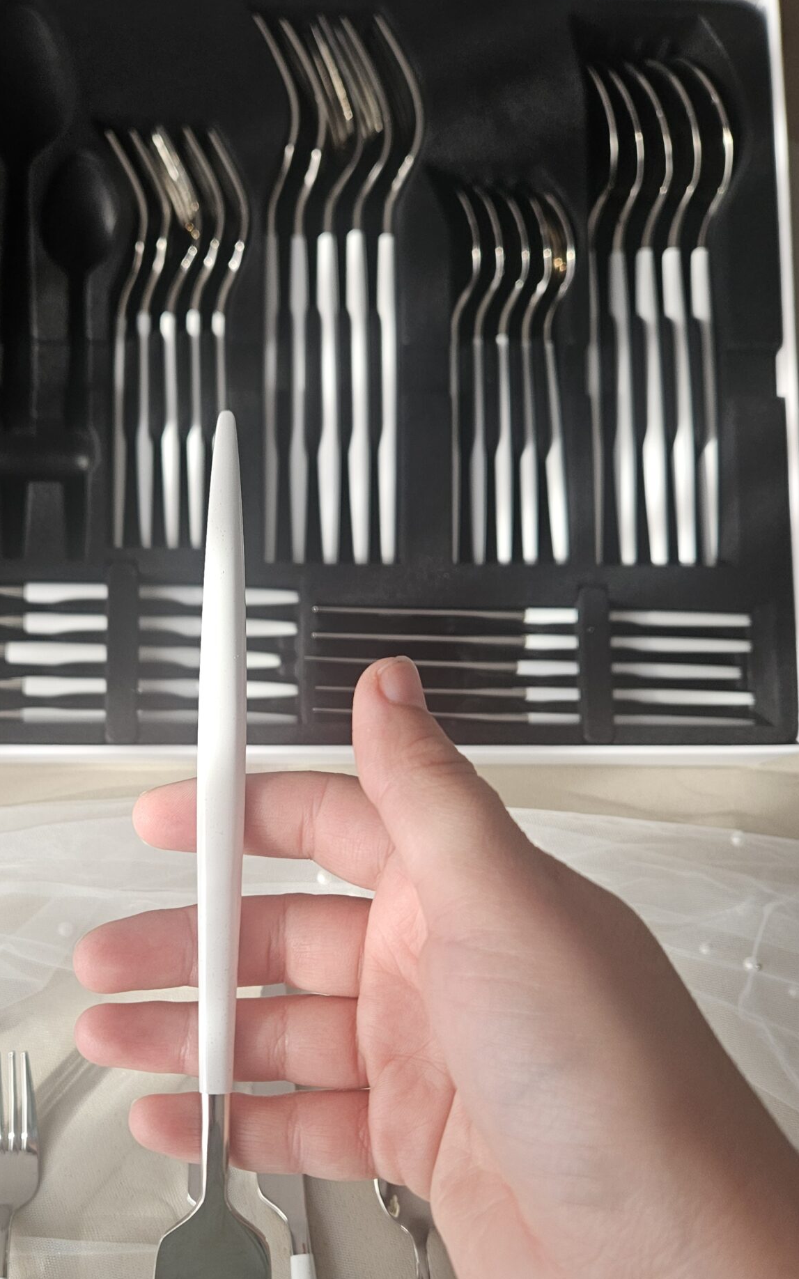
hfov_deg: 36.7
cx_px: 243
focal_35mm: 34
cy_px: 814
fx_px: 1185
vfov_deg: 55.9
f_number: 1.8
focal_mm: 5.4
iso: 100
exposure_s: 1/207
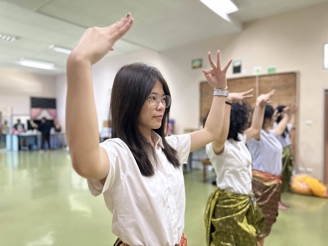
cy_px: 123
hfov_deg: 71.6
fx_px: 227
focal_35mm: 24
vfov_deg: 56.8
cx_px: 164
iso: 200
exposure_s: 1/100
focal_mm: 6.86
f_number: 1.78
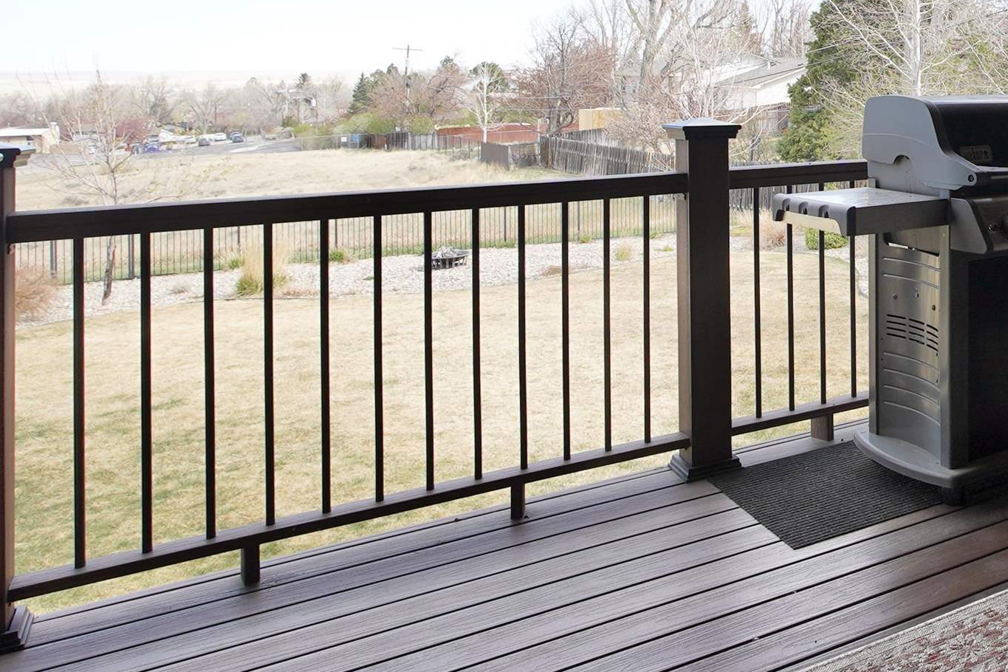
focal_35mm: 36
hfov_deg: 43.4
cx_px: 1064
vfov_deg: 34.9
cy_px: 74
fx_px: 1008
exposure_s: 1/125
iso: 100
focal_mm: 11
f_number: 5.6
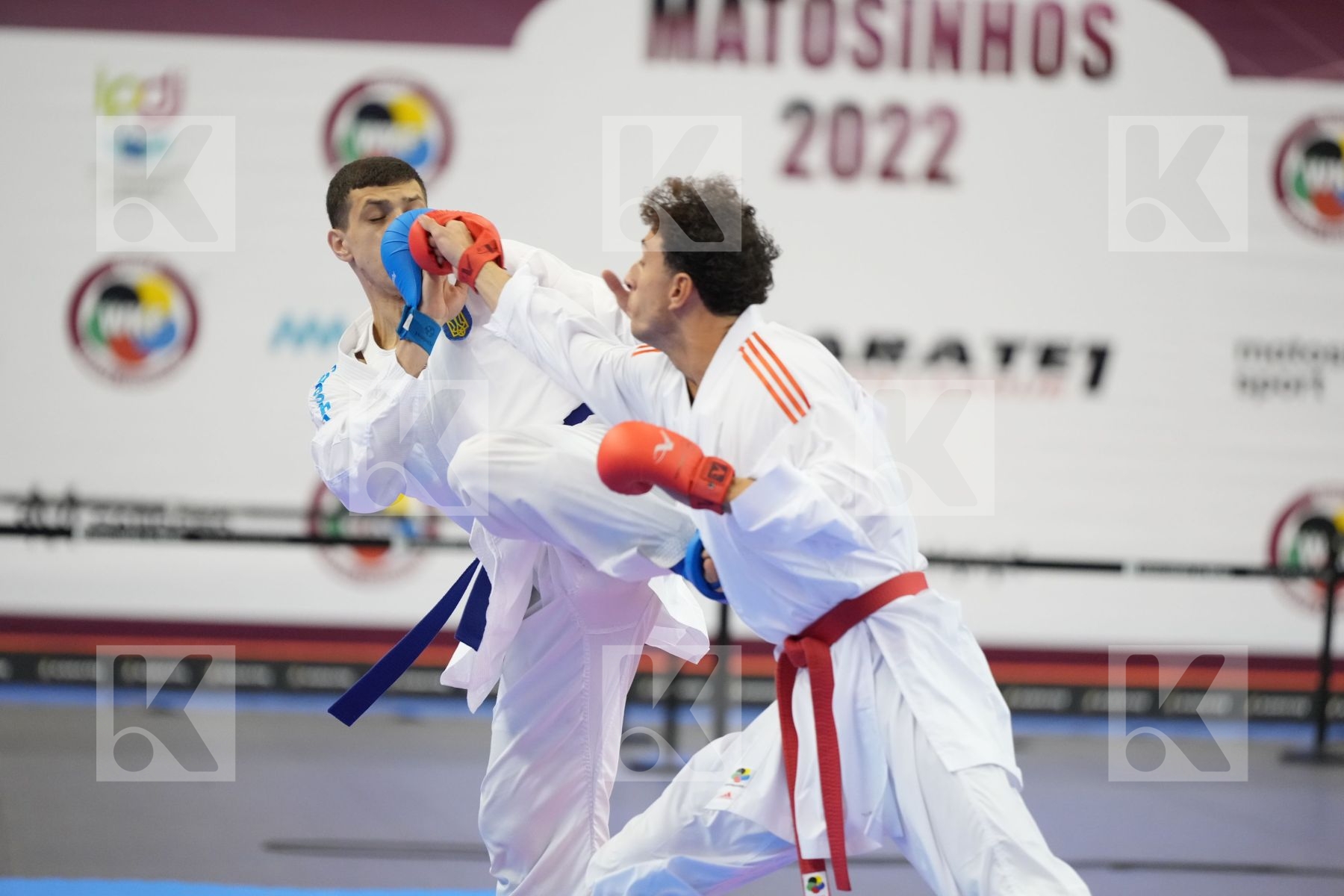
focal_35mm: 200
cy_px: 448
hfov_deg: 10.3
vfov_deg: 6.9
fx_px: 7466
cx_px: 672
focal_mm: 200
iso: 4000
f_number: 2.8
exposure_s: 1/1000
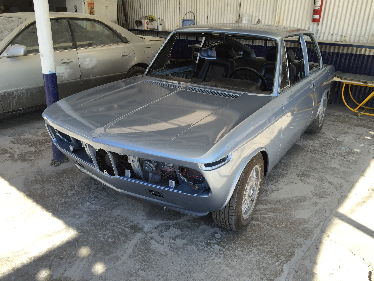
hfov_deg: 61.7
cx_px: 187
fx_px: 313
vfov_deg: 48.2
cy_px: 140
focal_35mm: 29
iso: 32
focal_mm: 4.15
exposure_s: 1/403
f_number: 2.2
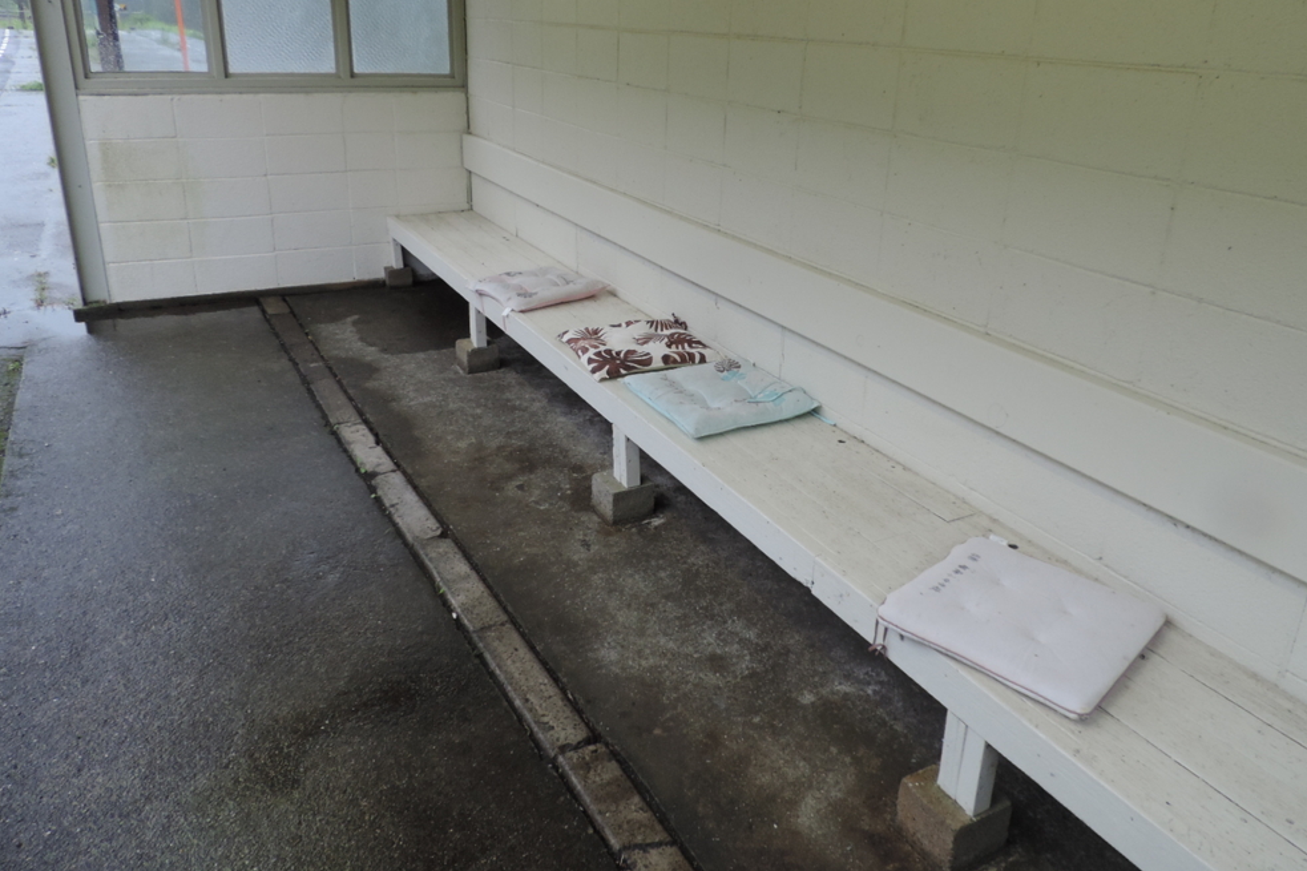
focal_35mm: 26
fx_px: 944
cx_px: 675
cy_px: 364
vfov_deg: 49.3
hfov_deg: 69.4
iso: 220
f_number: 3
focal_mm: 4.3
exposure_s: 1/30
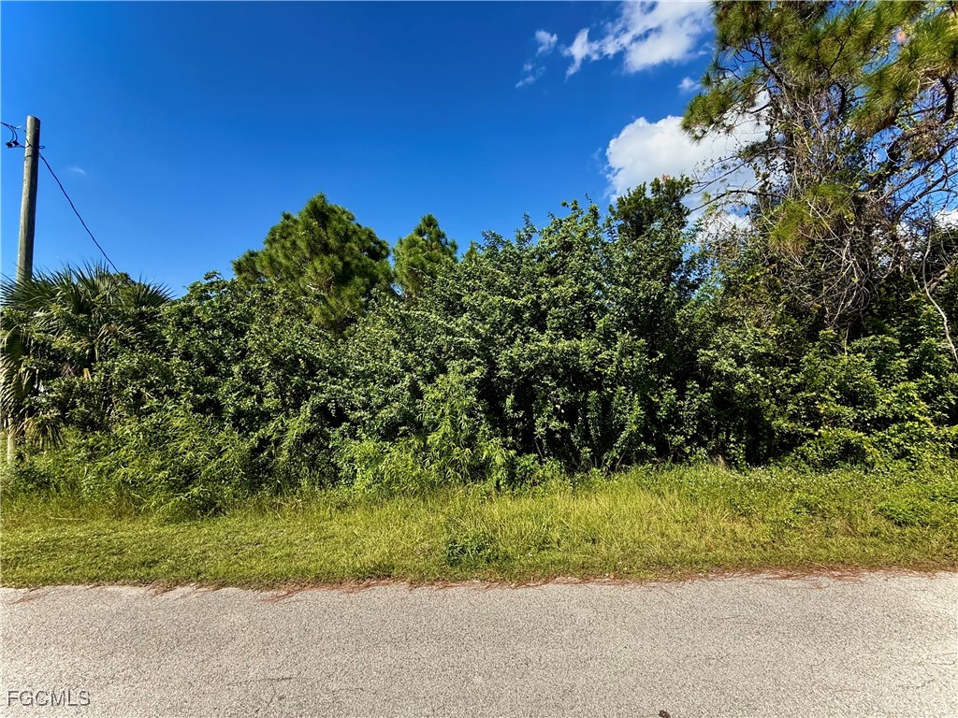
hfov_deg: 102.1
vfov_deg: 85.7
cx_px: 479
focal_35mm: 14
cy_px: 359
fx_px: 387
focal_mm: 2.22
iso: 50
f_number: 2.2
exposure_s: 1/864
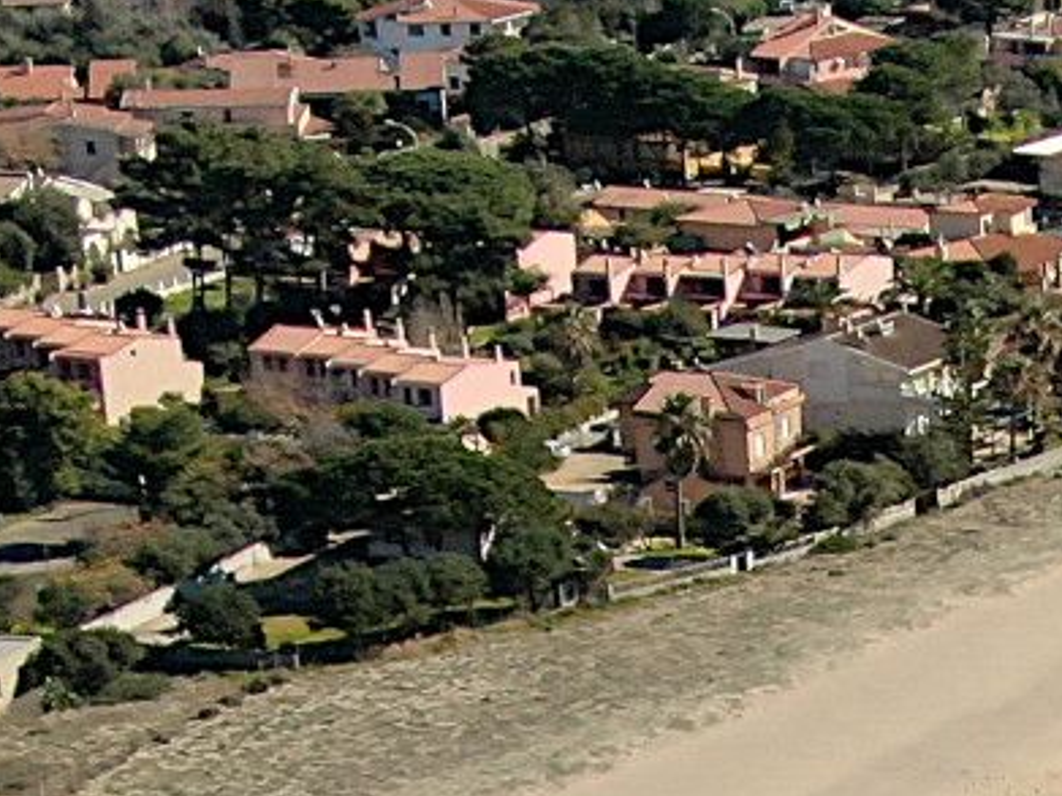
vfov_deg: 8.4
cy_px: 1494
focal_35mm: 169
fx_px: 5183
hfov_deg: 11.3
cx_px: 1483
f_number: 3.2
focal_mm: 5.57
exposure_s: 1/800
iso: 100
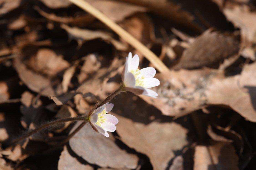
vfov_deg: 22.6
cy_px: 85
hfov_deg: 33.4
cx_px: 128
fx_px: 427
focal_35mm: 60
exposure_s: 1/1250
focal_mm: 60
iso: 1000
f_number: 10
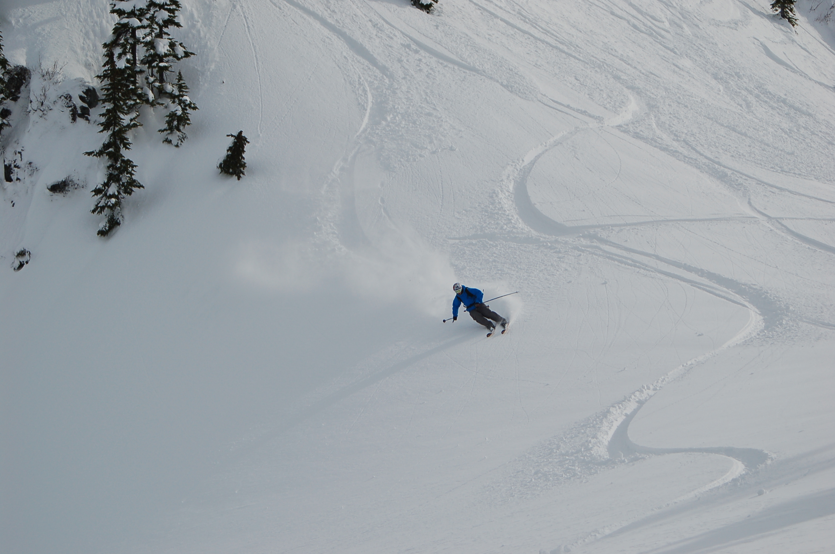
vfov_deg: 11.1
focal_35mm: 123
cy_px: 277
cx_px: 418
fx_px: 2848
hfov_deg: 16.7
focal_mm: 82
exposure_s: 1/1600
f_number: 7.1
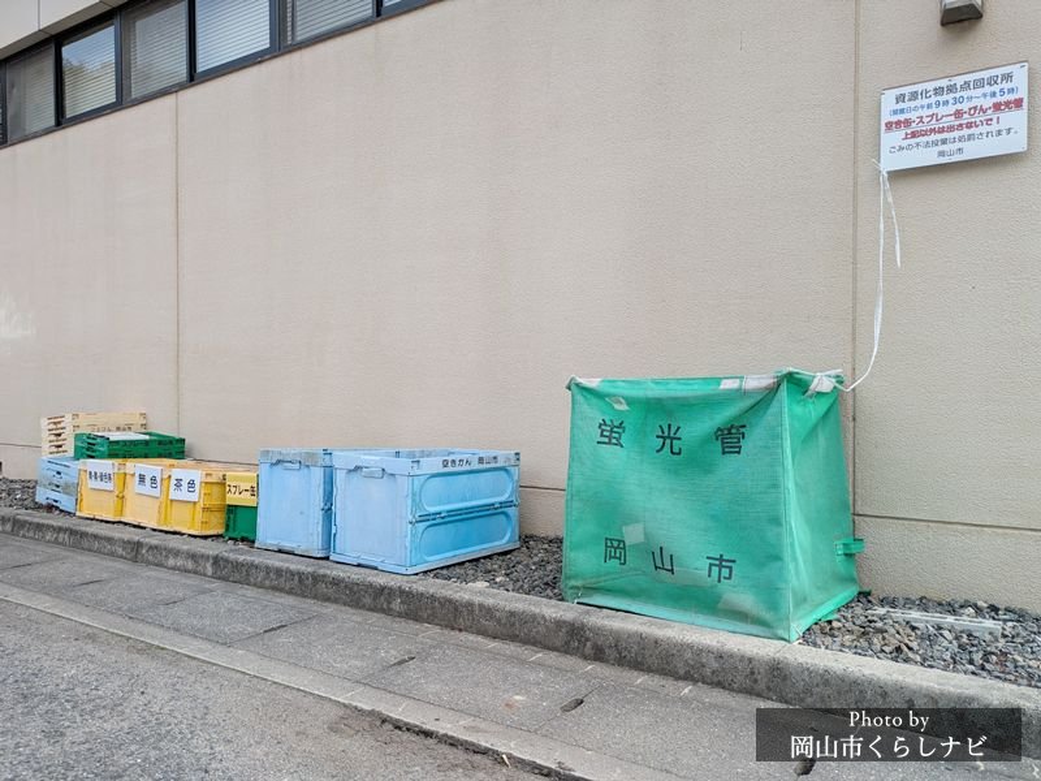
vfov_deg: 54.9
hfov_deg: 69.4
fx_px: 752
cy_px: 390
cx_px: 520
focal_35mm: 25
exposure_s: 1/697
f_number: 1.89
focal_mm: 5.43
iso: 43
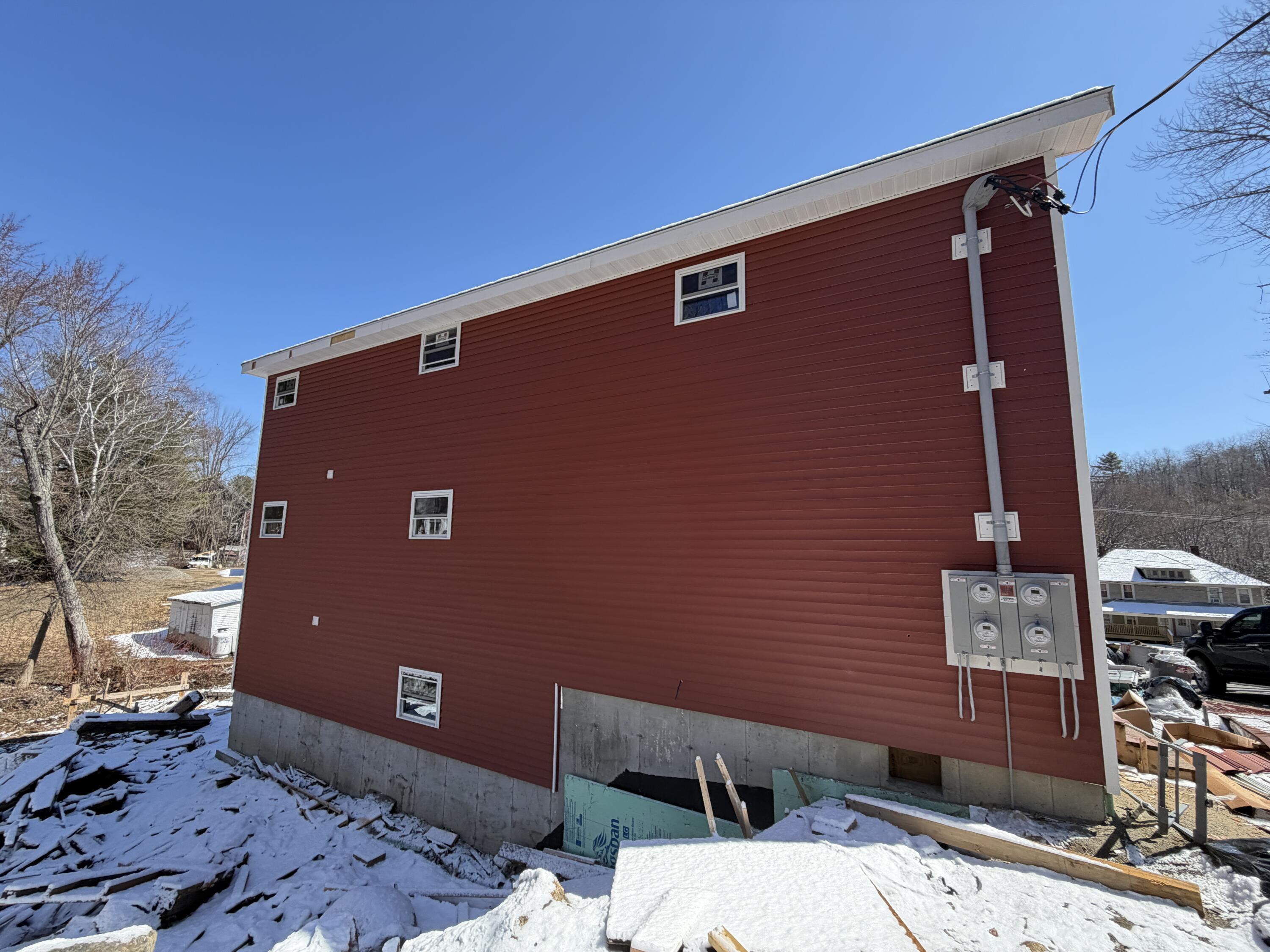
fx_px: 514
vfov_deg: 85.7
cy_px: 476
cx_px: 635
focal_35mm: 14
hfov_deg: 102.1
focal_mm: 2.22
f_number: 2.2
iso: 40
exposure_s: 1/658
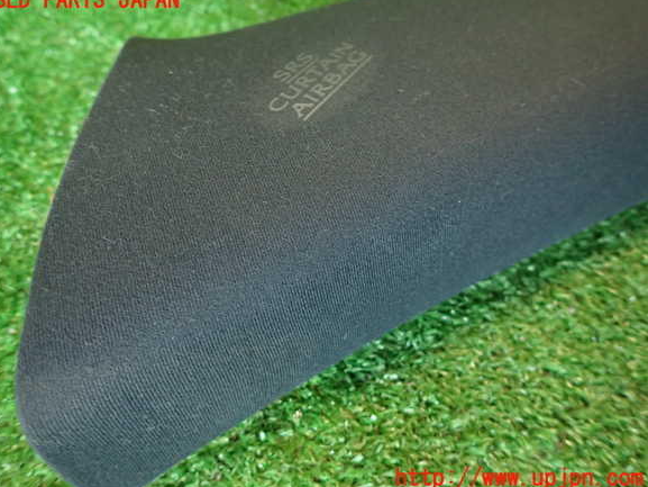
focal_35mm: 26
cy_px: 240
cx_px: 312
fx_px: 487
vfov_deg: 53.1
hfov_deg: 67.3
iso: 320
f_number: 2
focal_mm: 4.5
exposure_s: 1/30
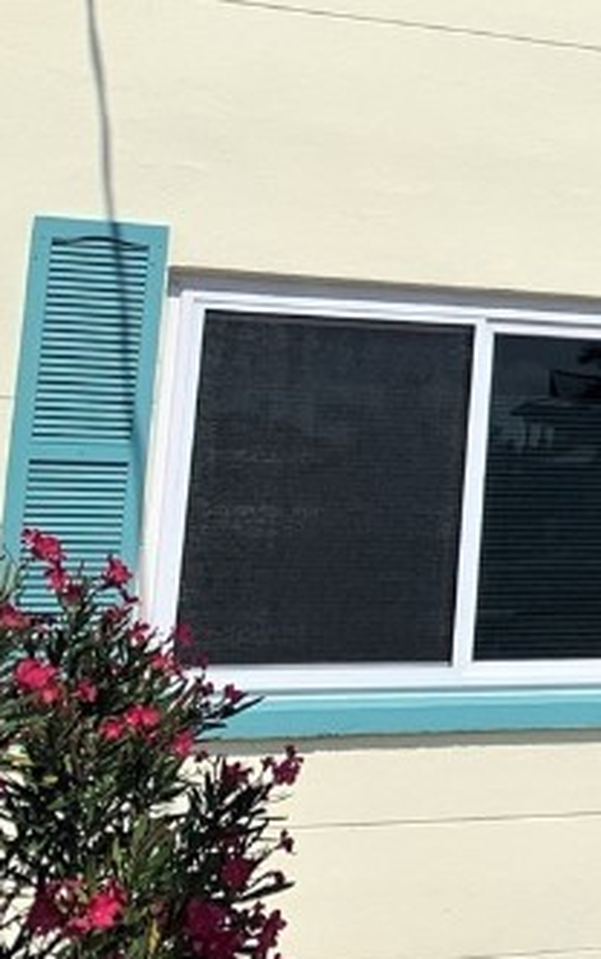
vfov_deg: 24.0
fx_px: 2224
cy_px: 208
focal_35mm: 85
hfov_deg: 12.8
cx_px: 1318
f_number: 1.8
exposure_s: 1/4902
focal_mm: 4.25
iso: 25
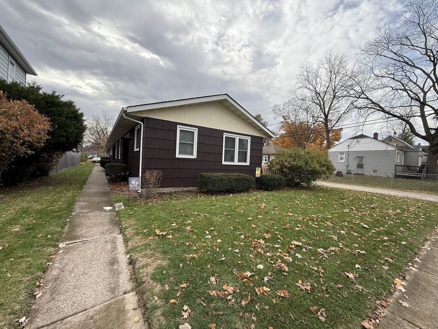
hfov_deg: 102.1
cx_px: 219
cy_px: 164
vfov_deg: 85.7
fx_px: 177
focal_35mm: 14
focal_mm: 2.22
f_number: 2.2
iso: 64
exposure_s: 1/531
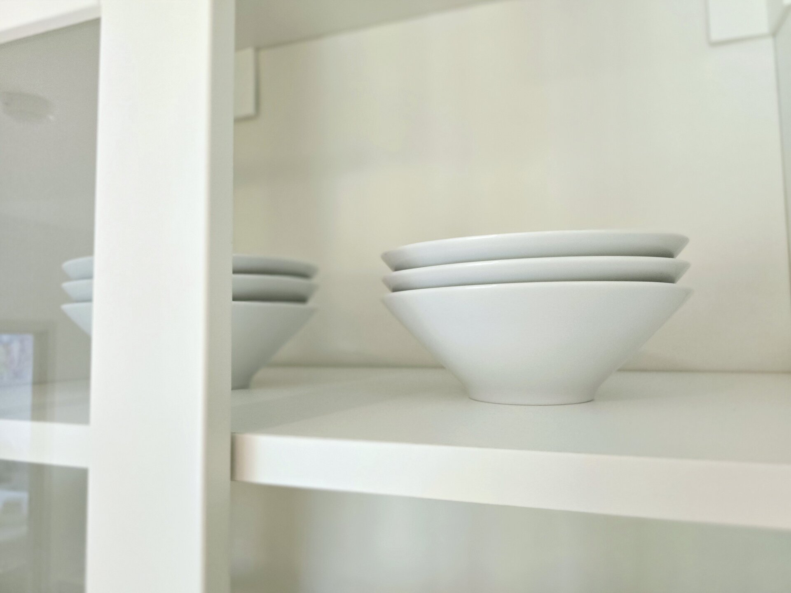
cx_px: 396
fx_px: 526
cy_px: 296
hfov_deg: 73.9
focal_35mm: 23
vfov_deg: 58.9
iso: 200
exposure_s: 1/100
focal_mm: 6.3
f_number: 1.7
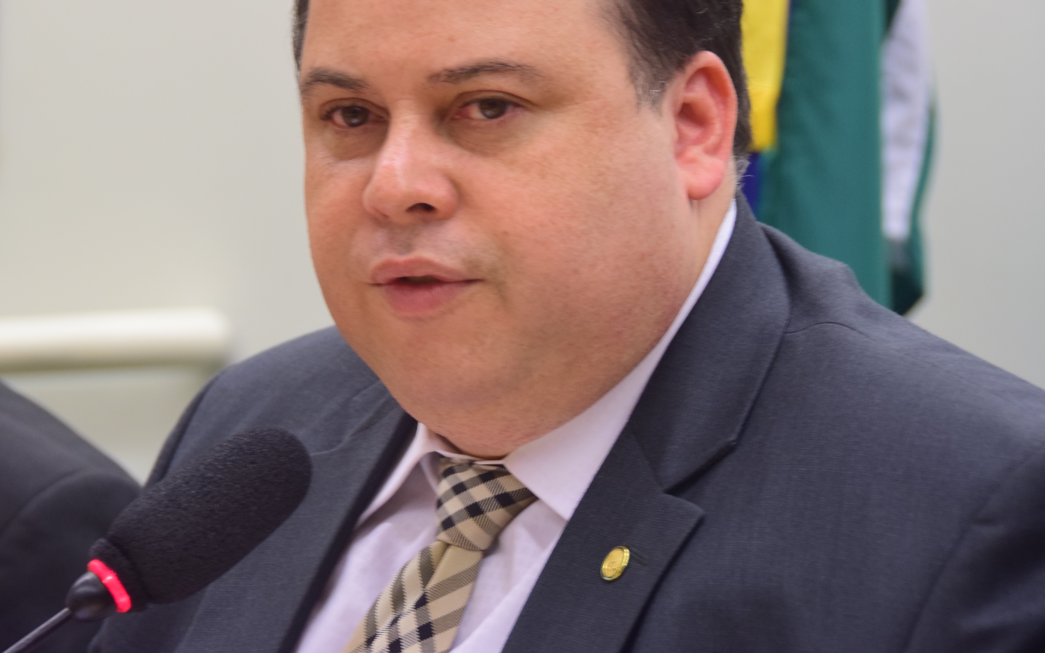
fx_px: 5828
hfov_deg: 10.2
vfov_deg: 6.4
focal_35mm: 205
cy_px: 224
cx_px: 440
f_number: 5.3
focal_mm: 105
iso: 800
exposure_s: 1/60
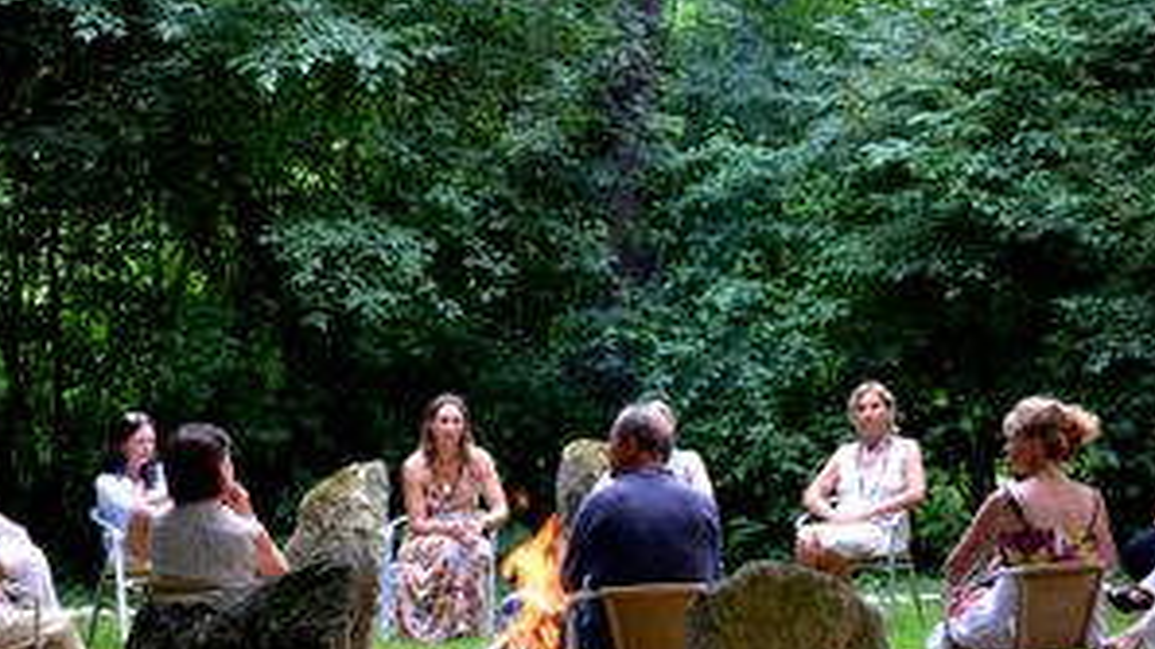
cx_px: 498
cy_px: 426
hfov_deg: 14.4
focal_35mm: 149
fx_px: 4560
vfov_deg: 8.1
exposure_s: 1/30
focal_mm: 55
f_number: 5.6
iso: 800
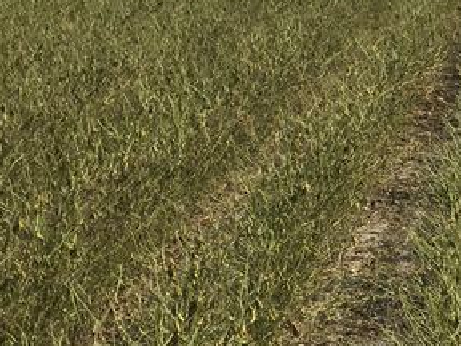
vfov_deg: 15.5
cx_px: 484
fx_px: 1252
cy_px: 10
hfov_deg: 20.1
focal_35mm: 94
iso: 25
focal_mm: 4.15
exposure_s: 1/2198
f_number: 2.2
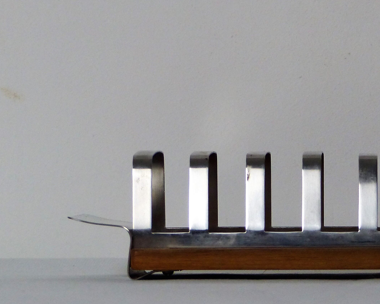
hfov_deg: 6.8
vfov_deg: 5.4
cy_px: 174
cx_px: 354
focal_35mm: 284
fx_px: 3194
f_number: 2.8
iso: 250
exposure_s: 1/80
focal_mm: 25.2
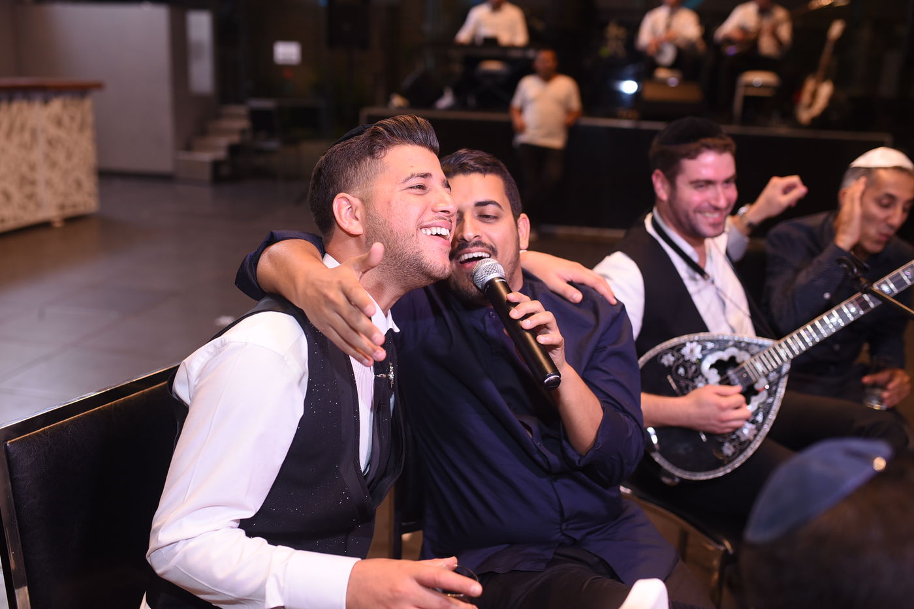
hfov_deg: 54.4
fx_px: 889
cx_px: 457
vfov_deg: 37.9
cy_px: 304
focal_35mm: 35
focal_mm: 35
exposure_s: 1/160
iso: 800
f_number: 2.5
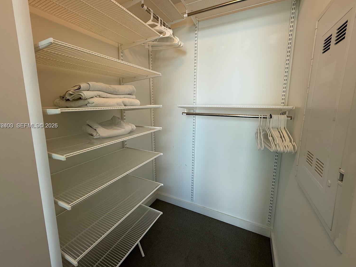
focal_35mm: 15
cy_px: 126
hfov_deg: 98.2
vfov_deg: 81.7
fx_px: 154
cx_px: 174
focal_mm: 2.22
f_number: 2.2
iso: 100
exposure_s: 1/120
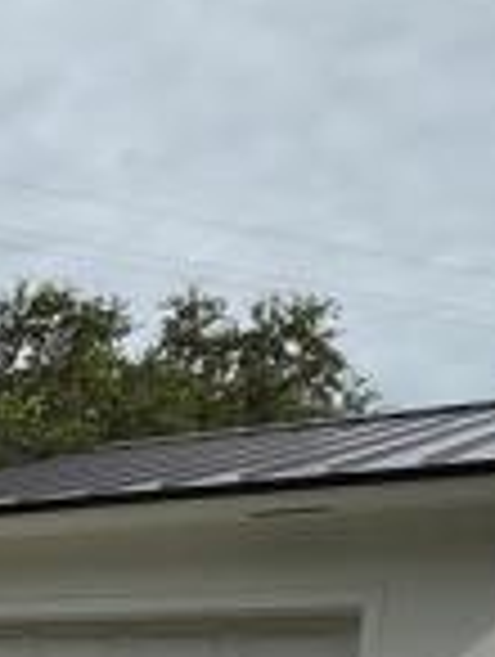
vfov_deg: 25.2
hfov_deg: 16.0
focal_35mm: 69
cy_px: 796
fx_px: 1312
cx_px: -526
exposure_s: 1/4149
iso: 50
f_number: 2.2
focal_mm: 2.22
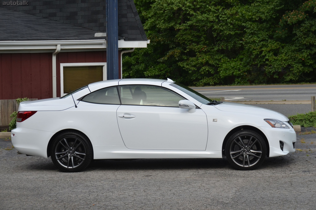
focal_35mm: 93
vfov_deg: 14.6
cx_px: 158
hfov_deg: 22.0
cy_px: 105
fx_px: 815
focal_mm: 62
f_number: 6.3
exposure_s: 1/1600
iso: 400
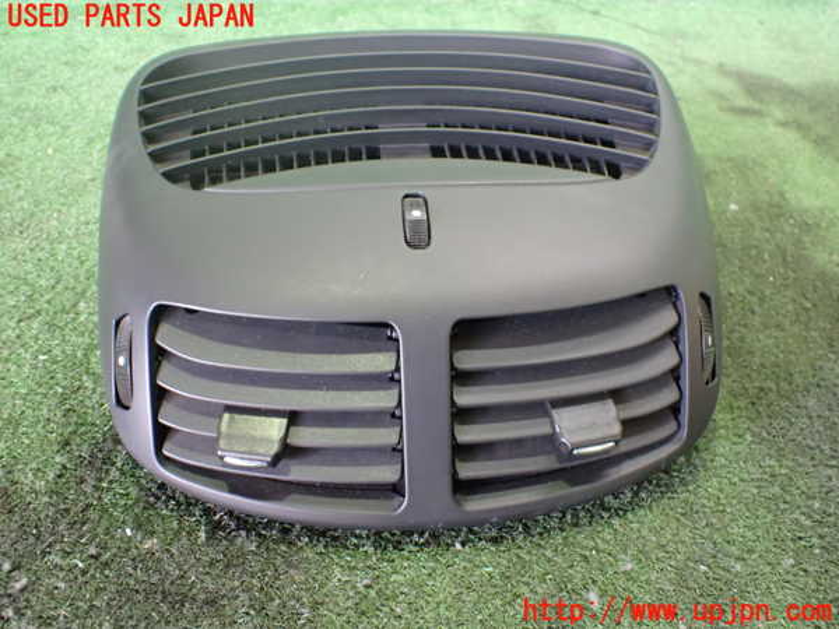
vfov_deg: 46.8
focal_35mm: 30
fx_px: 727
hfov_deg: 60.0
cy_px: 314
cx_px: 420
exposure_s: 1/40
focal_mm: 5.4
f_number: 2.3
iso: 800
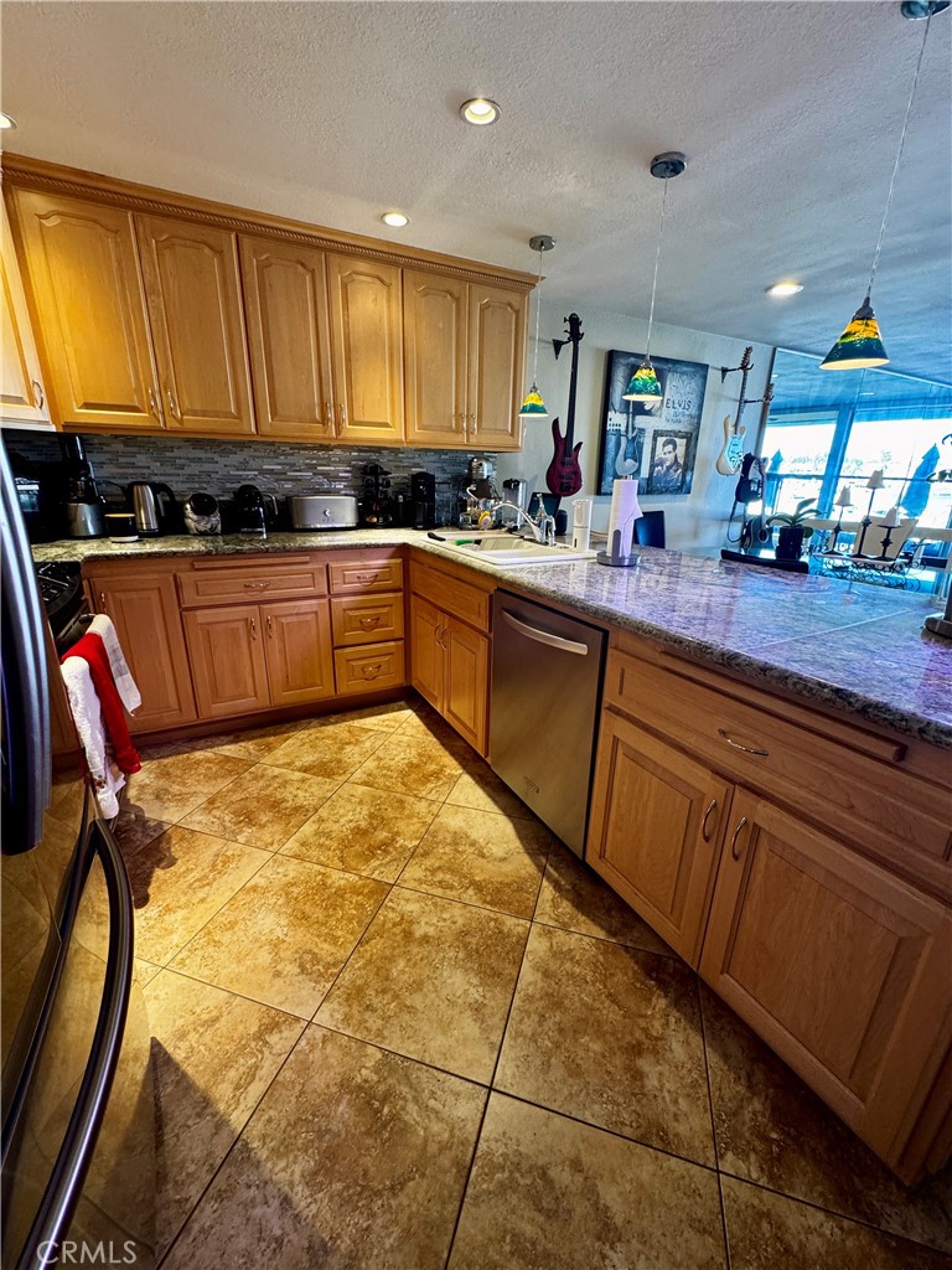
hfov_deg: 85.7
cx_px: 476
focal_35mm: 14
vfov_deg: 102.1
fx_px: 513
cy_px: 635
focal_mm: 2.22
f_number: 2.2
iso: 200
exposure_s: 1/60
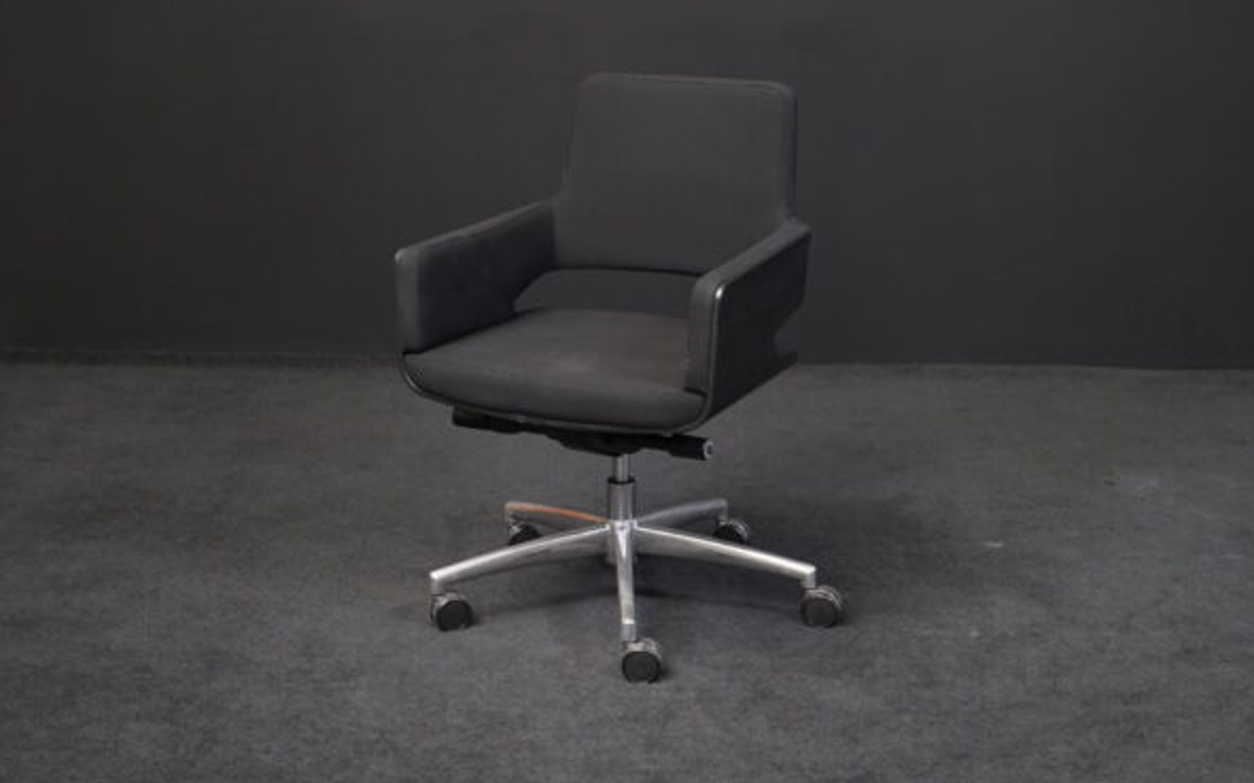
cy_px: 369
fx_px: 2016
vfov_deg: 22.0
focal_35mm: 59
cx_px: 620
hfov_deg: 34.6
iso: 3200
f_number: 8
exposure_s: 1/100
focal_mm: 57
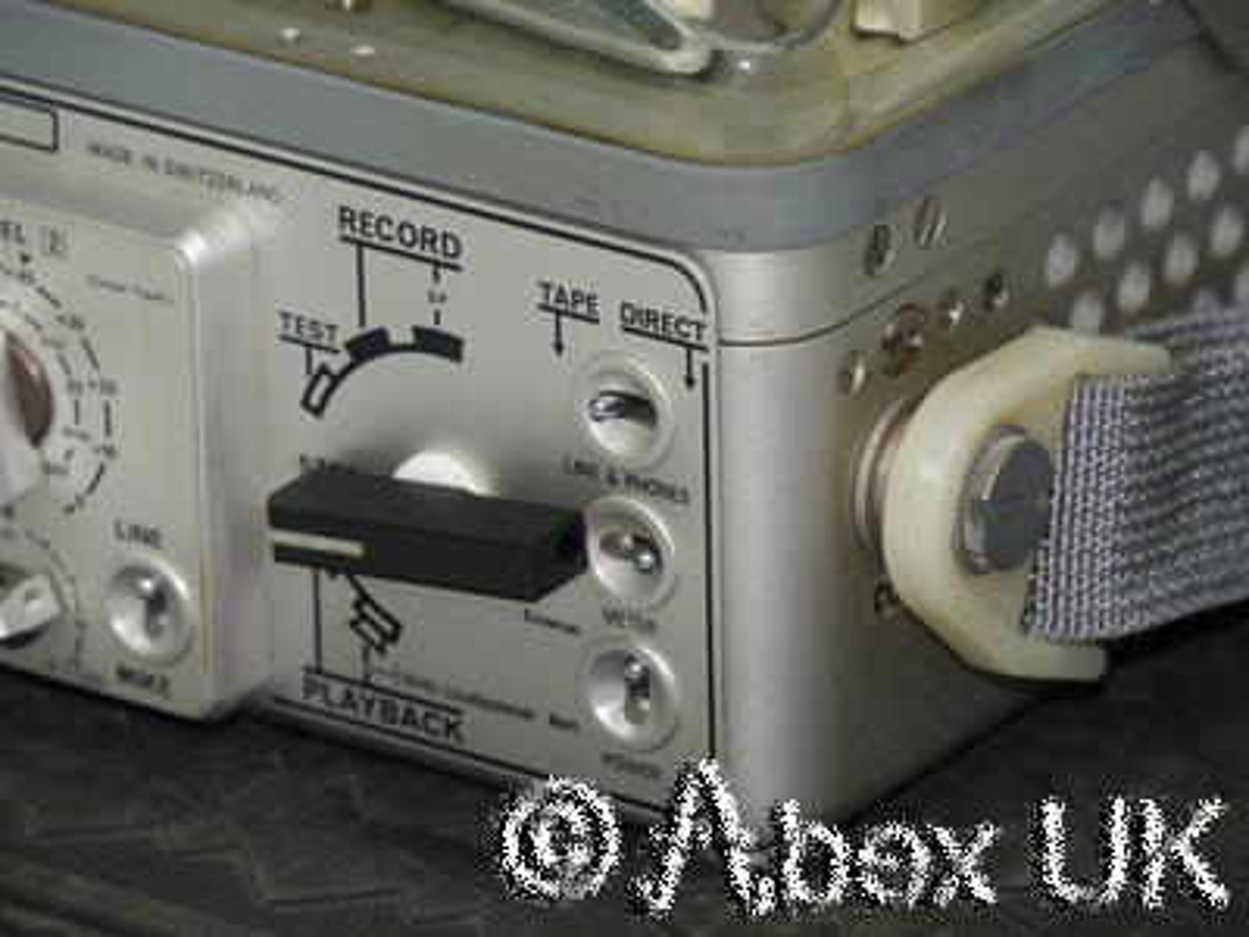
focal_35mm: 280
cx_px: 624
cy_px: 468
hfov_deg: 7.1
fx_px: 10103
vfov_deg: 5.3
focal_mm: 140
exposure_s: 1/60
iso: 400
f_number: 7.1
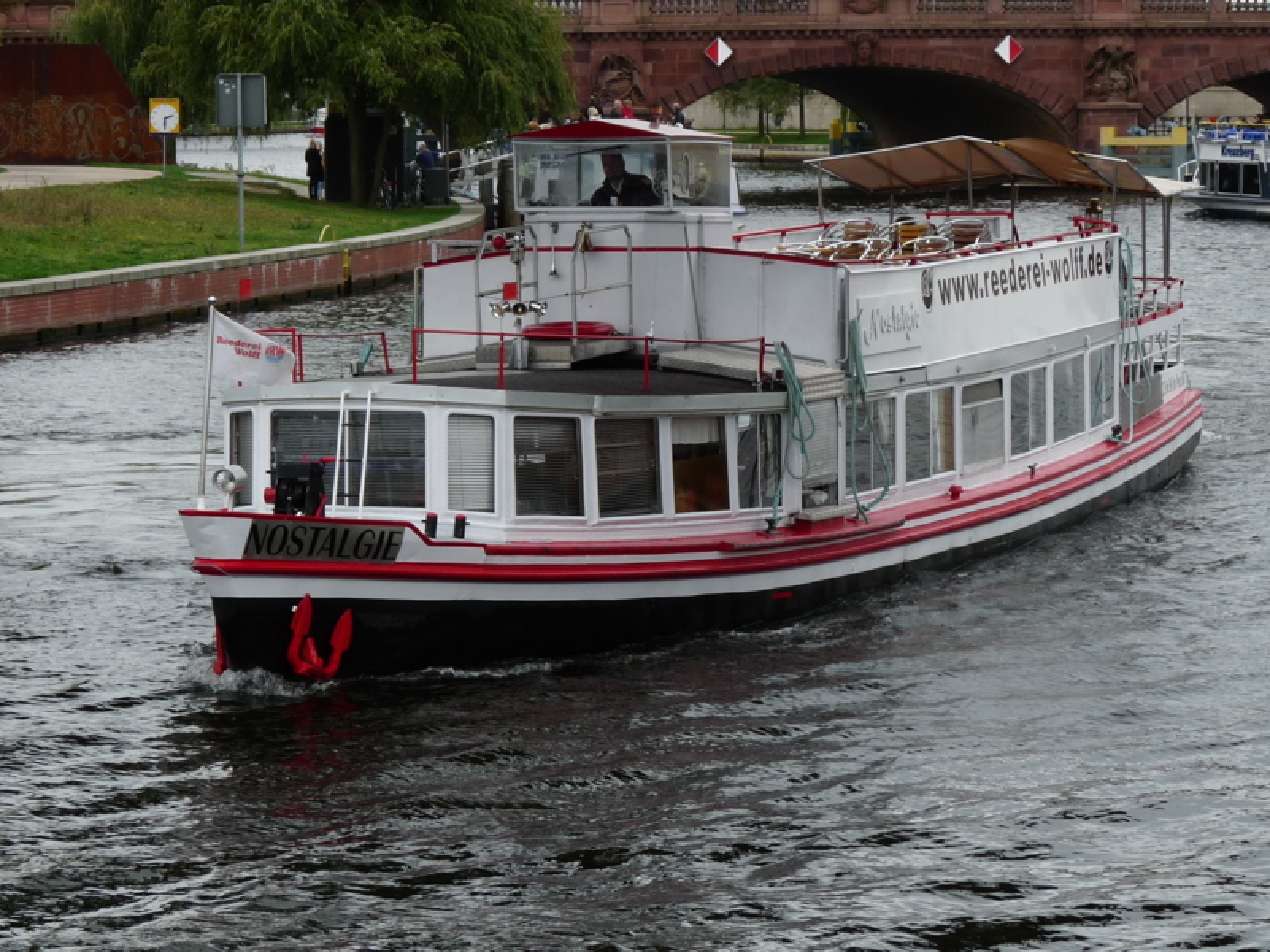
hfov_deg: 14.7
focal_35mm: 134
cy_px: 476
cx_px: 635
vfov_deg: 11.1
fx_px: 4916
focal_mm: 17.4
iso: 100
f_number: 4.5
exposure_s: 1/200
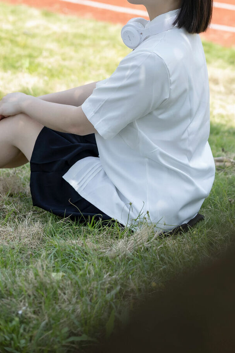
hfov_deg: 15.7
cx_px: 157
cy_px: 59
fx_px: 852
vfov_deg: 23.0
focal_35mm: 87
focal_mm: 50
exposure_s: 1/640
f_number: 2.8
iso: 125
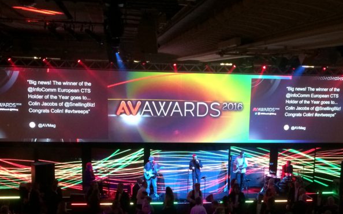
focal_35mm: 53
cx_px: 203
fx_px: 495
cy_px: 187
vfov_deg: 23.8
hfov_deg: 38.1
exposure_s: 1/17
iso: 320
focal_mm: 4.15
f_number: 2.2
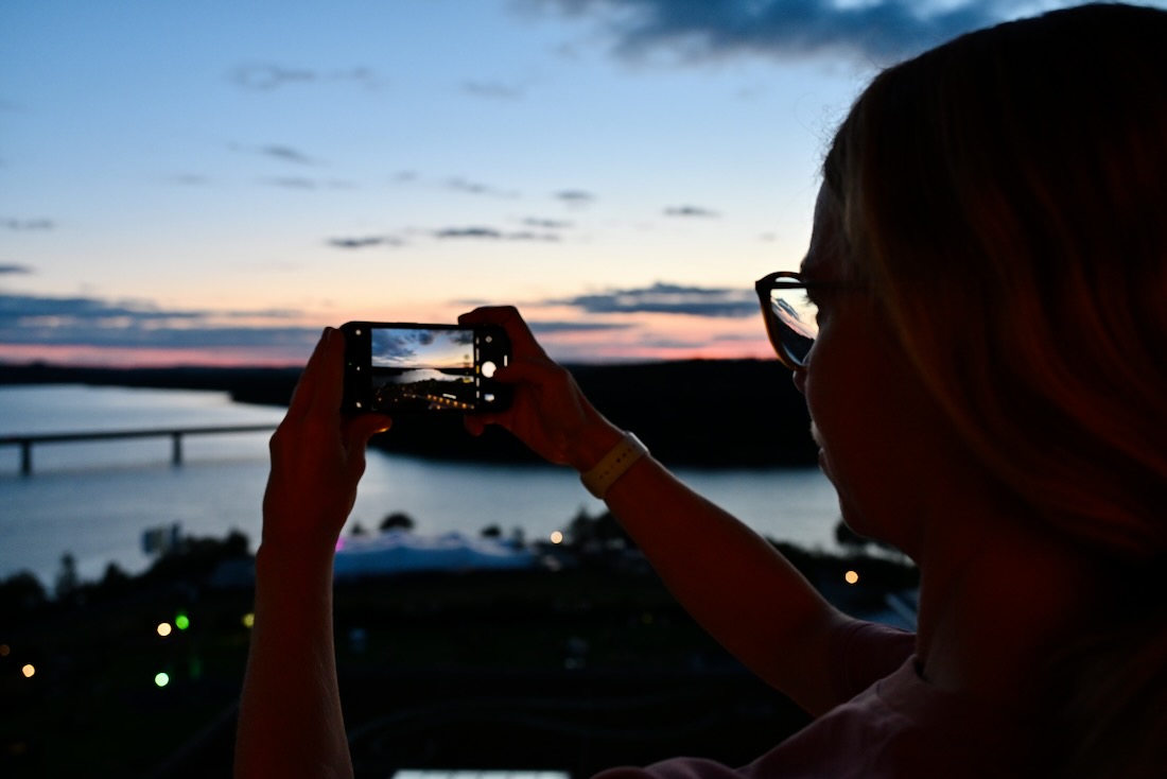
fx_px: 1021
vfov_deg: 41.7
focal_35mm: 32
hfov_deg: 59.5
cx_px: 584
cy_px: 390
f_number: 4.8
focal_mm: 31.5
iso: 1600
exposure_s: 1/125
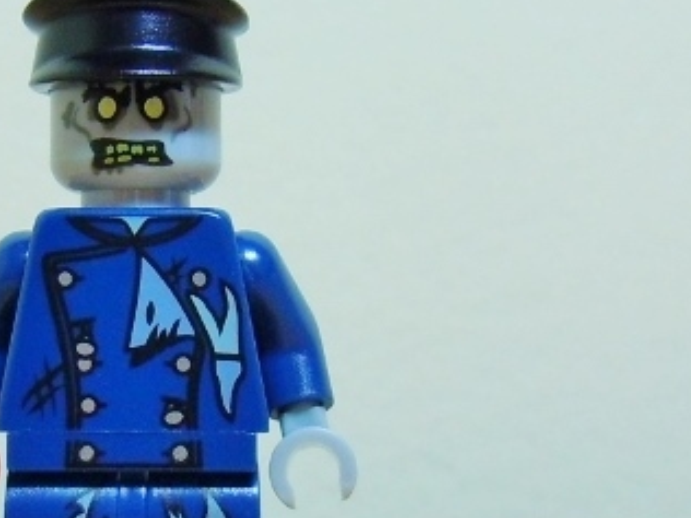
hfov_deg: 29.1
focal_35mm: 65
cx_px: 126
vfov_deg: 22.6
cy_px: 264
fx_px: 1298
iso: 200
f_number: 3.5
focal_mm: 5.4
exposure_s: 1/30
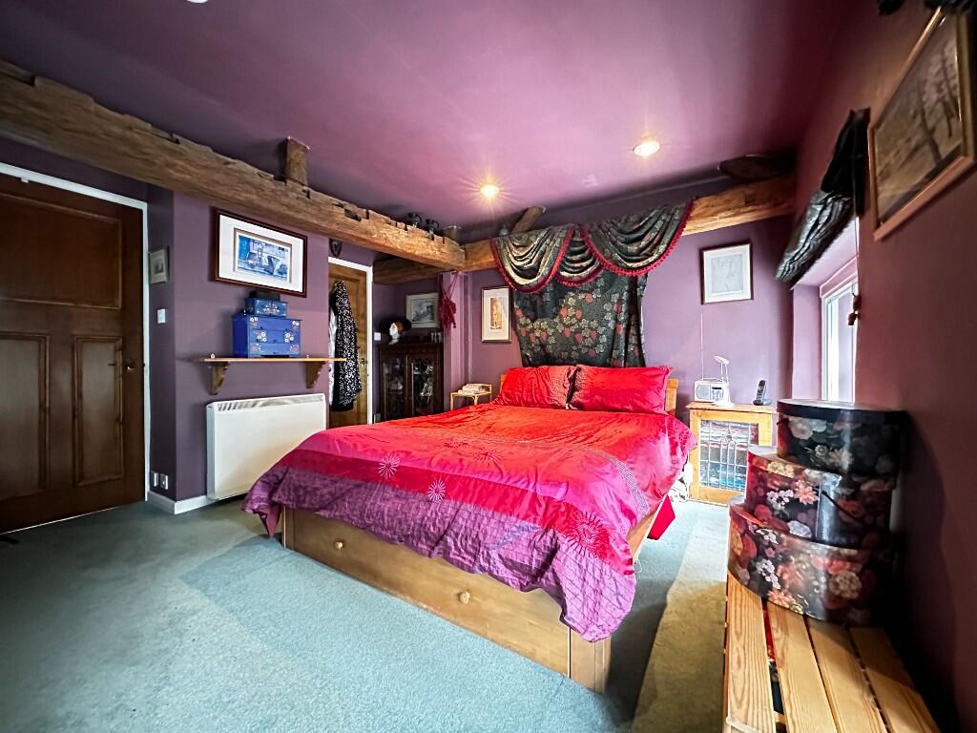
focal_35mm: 14
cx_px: 488
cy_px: 366
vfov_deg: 85.7
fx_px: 395
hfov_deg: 102.1
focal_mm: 2.22
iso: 2500
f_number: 2.2
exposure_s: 1/25
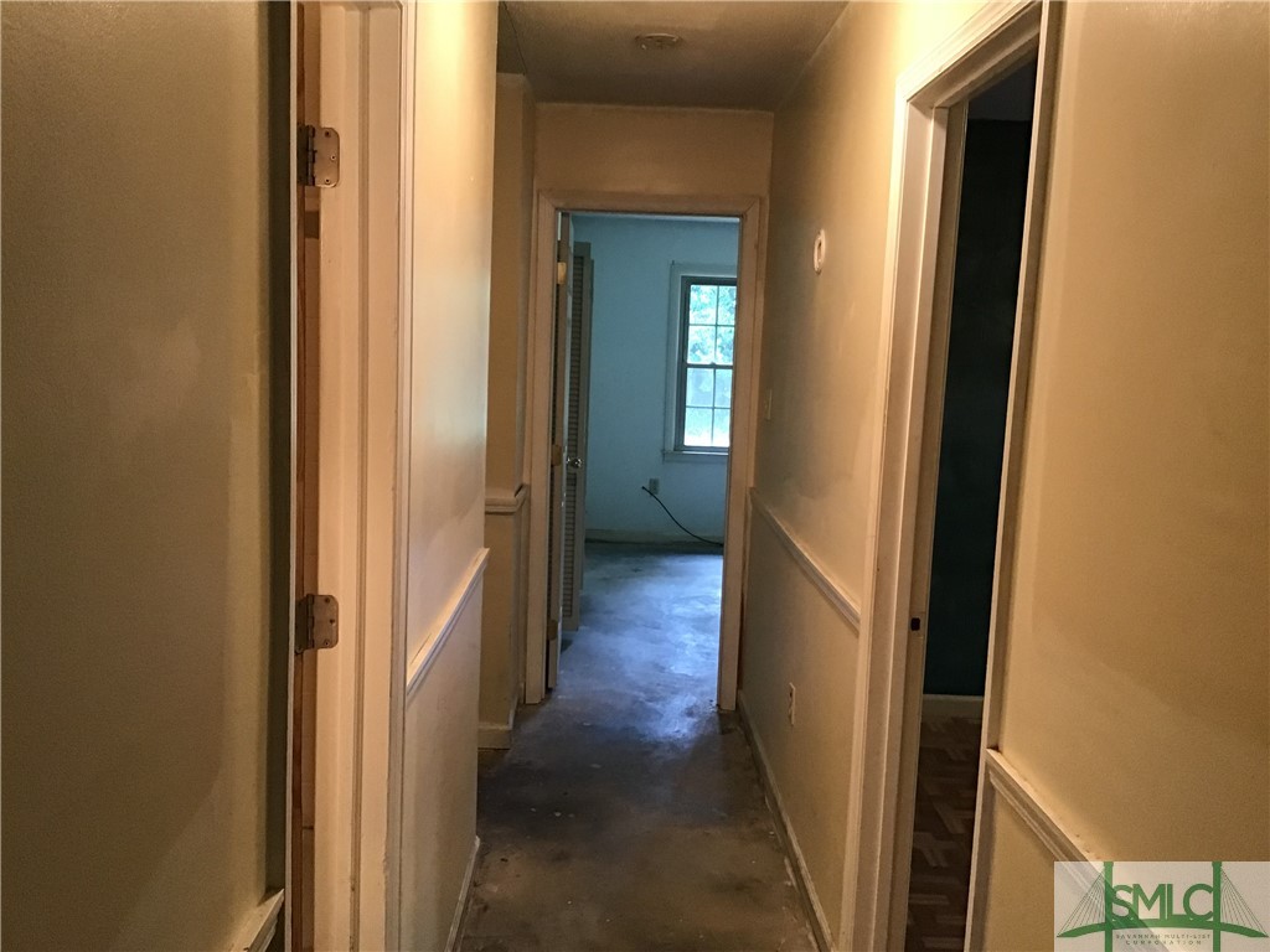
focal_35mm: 31
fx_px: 1137
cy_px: 476
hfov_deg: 58.4
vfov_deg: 45.4
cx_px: 635
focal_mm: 3.3
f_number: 2.4
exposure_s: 1/30
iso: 160
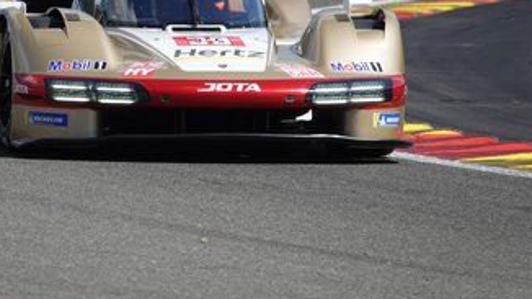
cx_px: 202
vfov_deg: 1.9
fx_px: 9108
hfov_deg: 3.3
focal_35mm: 646
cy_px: 82
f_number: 4.5
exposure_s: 1/1000
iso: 100
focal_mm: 163.85
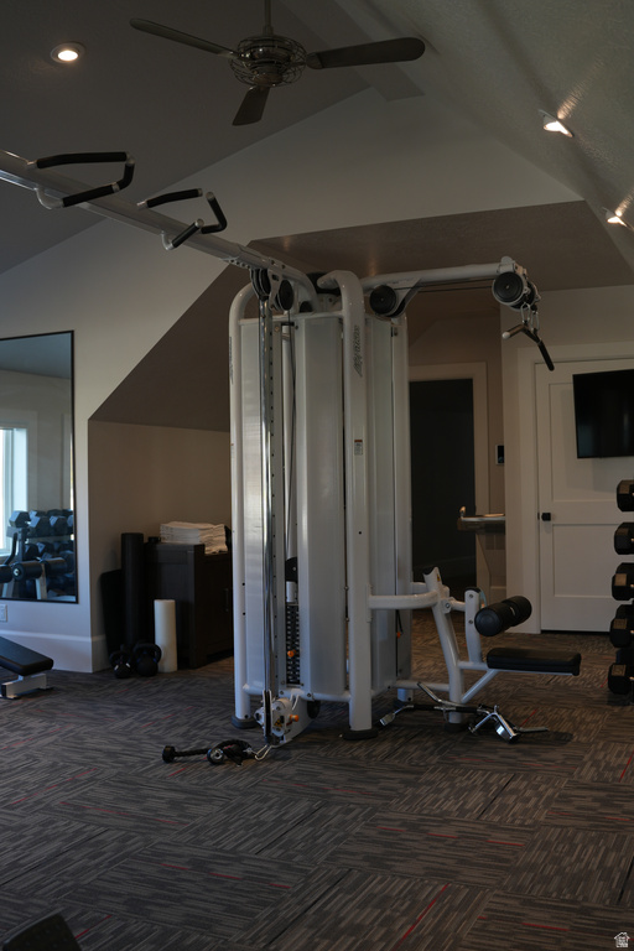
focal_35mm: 36
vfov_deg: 53.1
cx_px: 317
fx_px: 951
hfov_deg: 36.9
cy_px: 476
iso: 100
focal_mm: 24
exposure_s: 1/50
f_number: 2.8
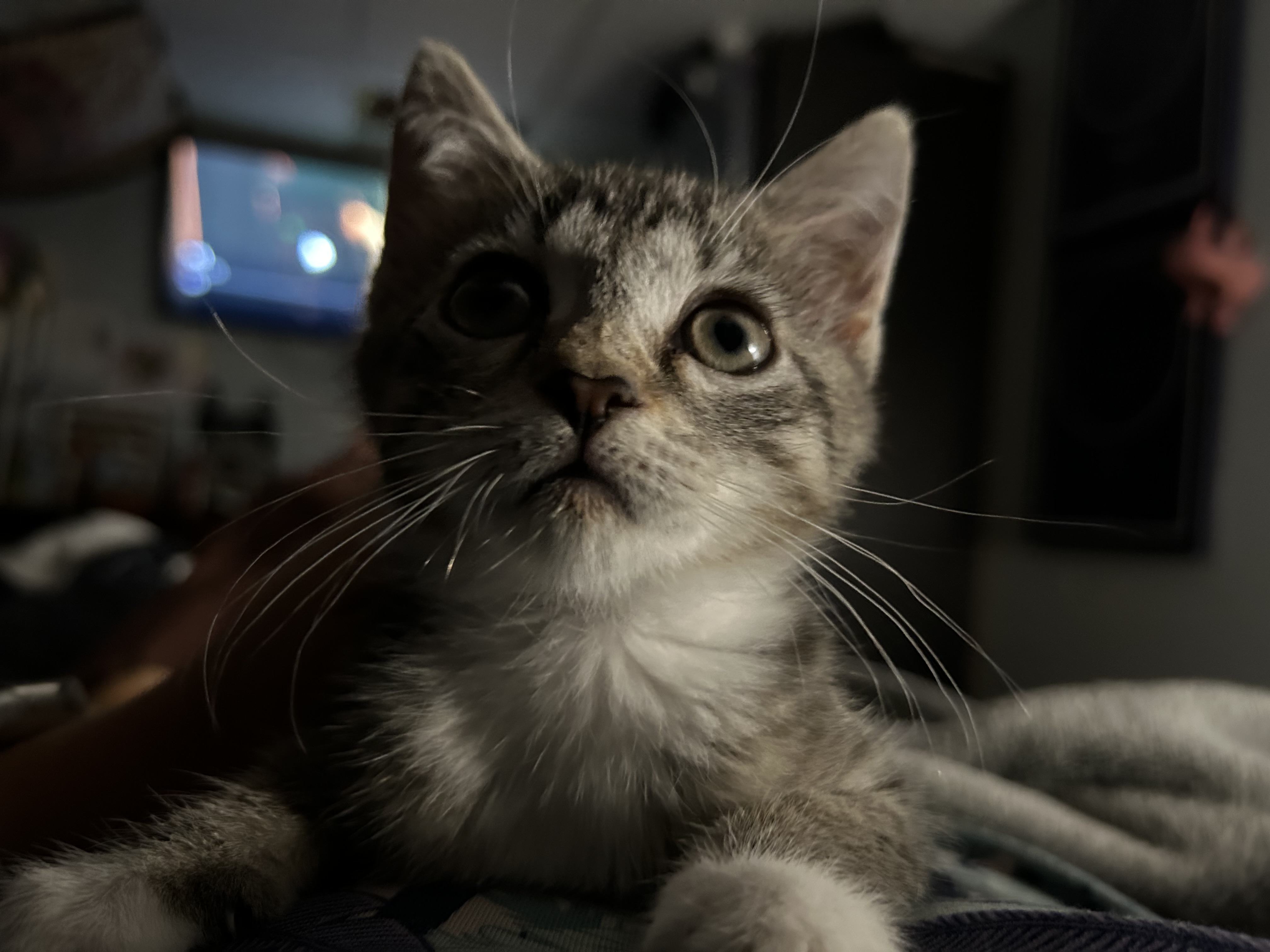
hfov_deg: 67.3
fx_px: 954
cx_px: 635
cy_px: 476
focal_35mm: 26
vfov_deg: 53.1
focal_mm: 5.7
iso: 1000
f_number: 1.5
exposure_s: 1/28
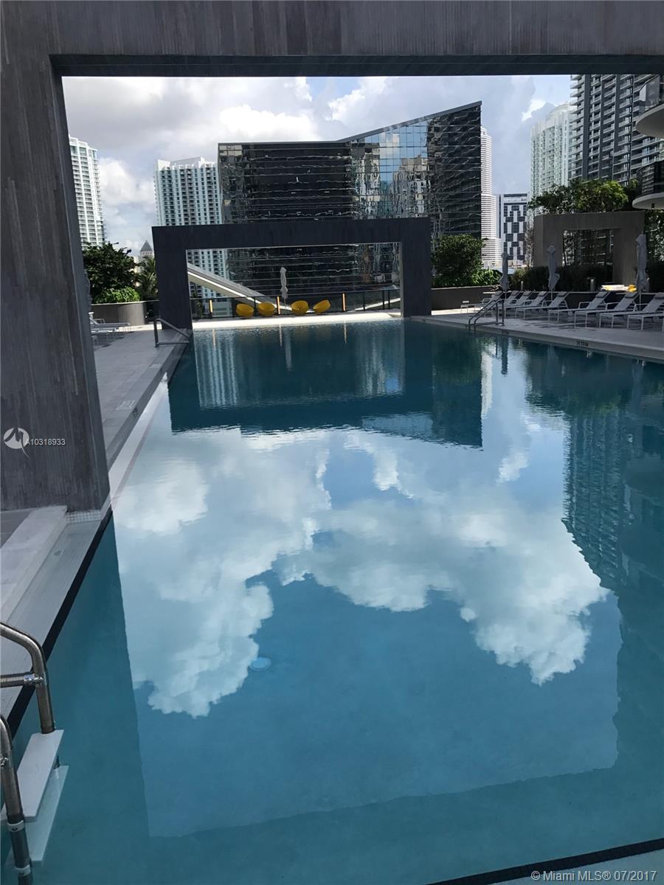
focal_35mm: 28
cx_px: 332
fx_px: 716
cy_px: 442
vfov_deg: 63.4
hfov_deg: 49.7
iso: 20
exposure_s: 1/1742
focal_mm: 3.99
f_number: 1.8
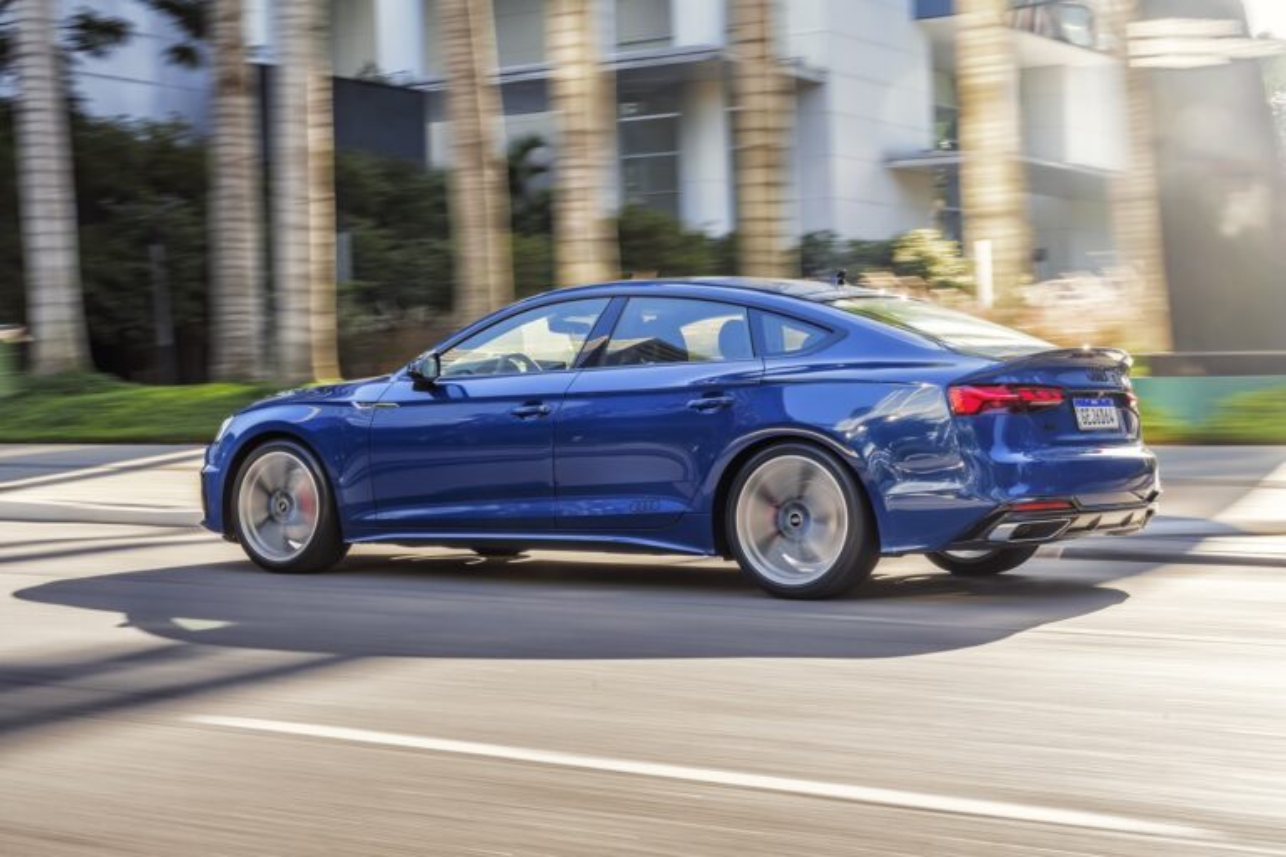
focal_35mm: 57
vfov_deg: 23.8
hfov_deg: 35.1
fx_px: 2036
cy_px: 428
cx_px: 643
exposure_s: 1/25
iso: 400
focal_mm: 57
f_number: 16
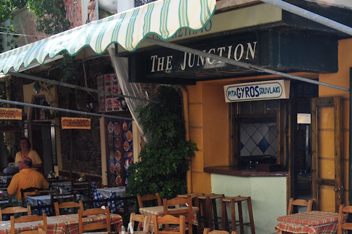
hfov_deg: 33.3
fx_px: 537
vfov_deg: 23.9
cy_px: 207
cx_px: 349
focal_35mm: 55
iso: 200
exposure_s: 1/125
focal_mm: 18
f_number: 9
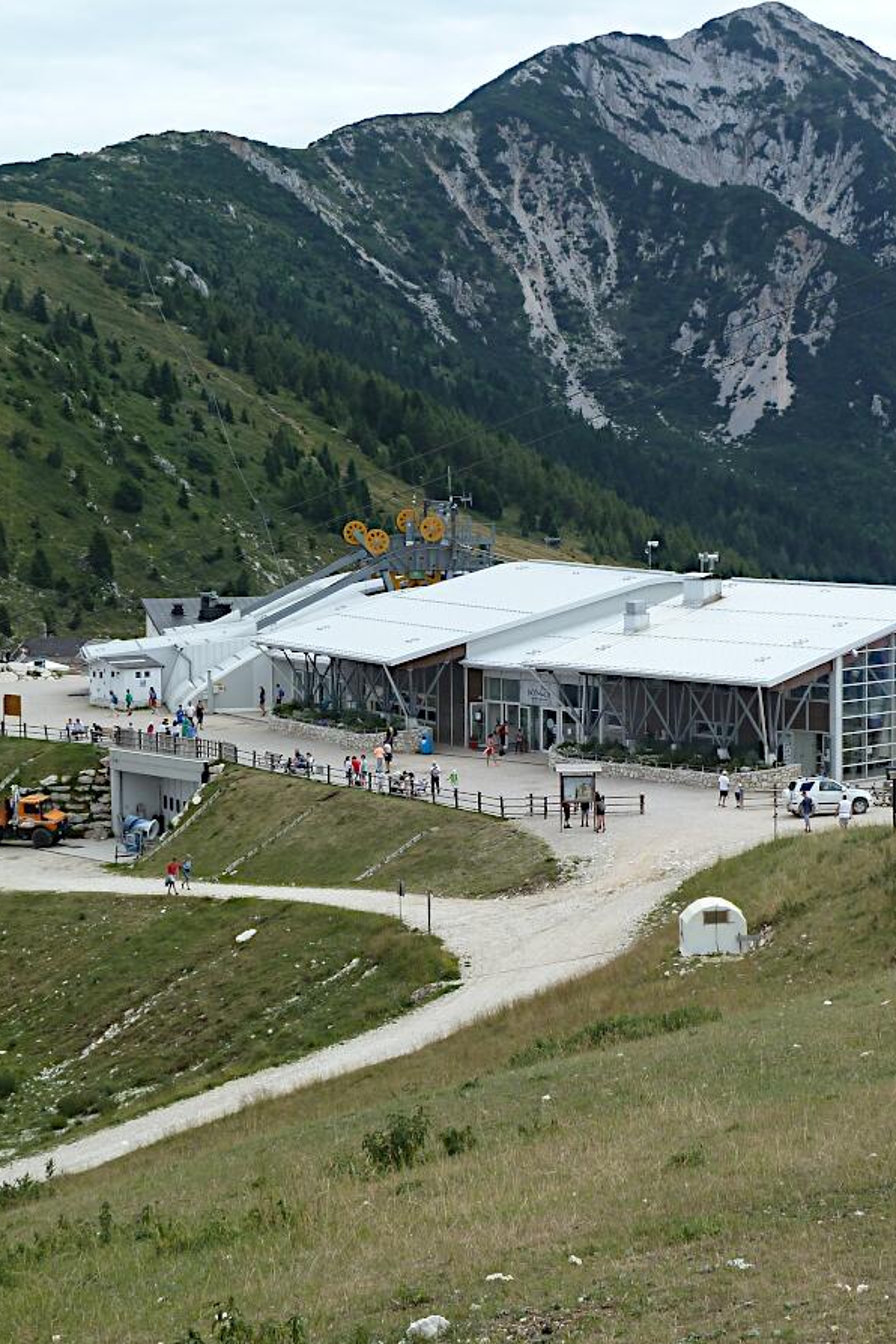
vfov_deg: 23.1
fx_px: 3285
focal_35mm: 88
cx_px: 556
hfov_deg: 15.5
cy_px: 674
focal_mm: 10.3
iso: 80
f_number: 4.5
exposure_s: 1/400
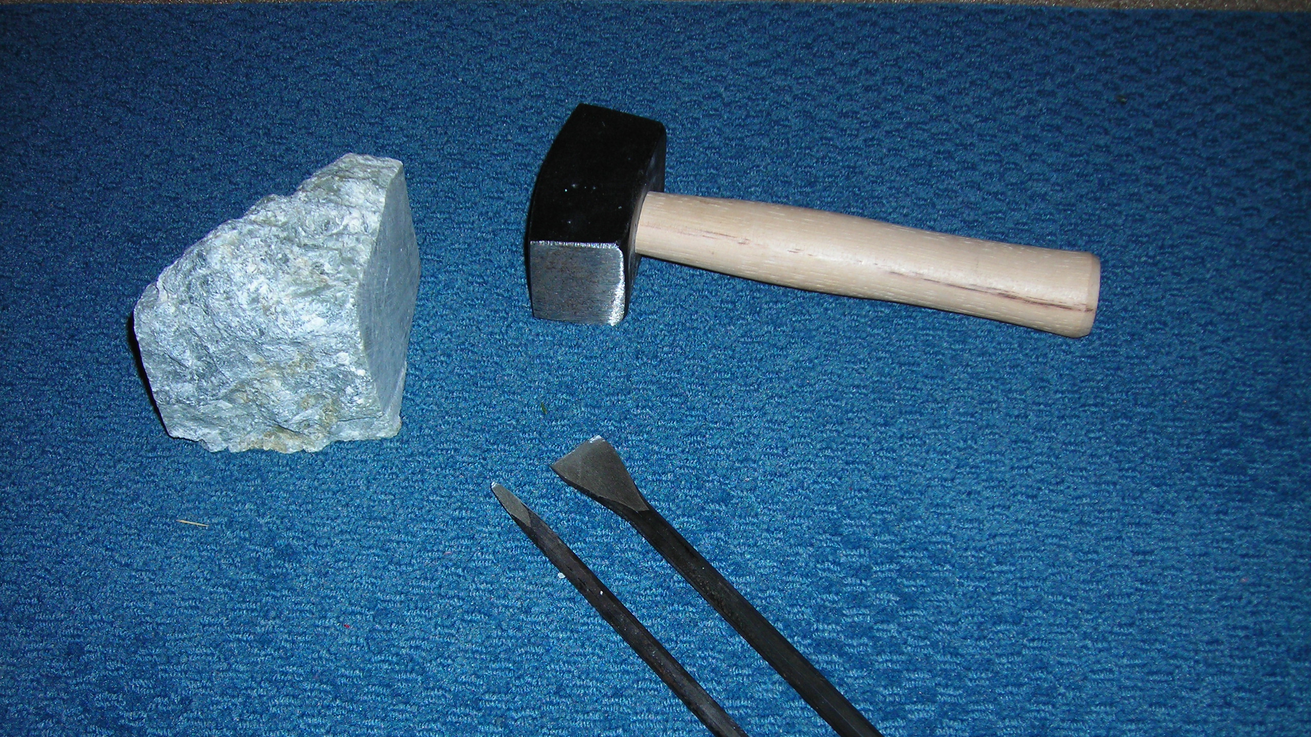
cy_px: 481
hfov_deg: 45.5
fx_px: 1564
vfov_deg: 26.4
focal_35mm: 45
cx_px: 658
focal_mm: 6.8
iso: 50
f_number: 3.3
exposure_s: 1/60.1
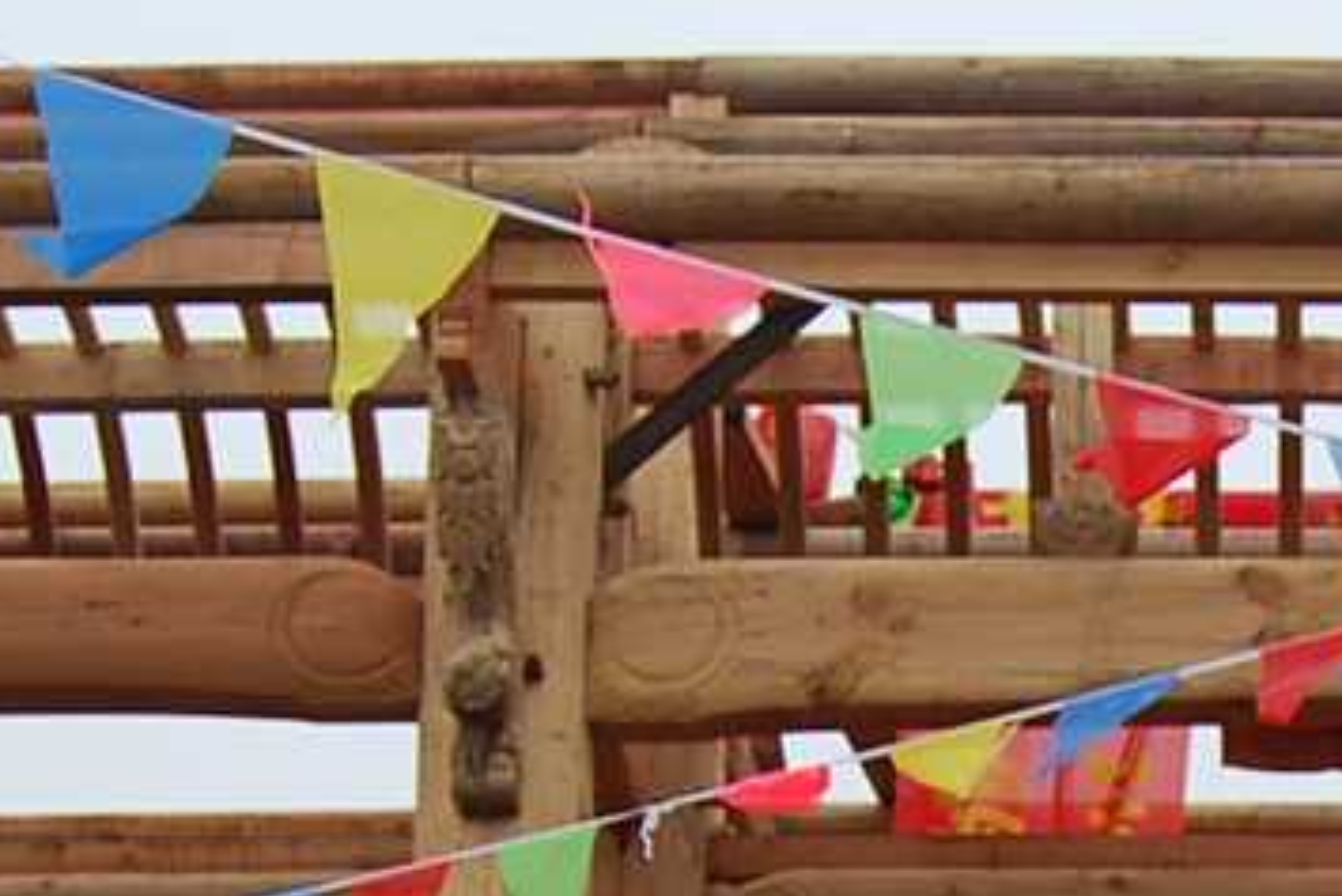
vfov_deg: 10.0
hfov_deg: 15.5
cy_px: 1773
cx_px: 1614
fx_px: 4736
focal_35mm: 127
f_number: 5
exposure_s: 1/100
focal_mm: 20
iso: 200
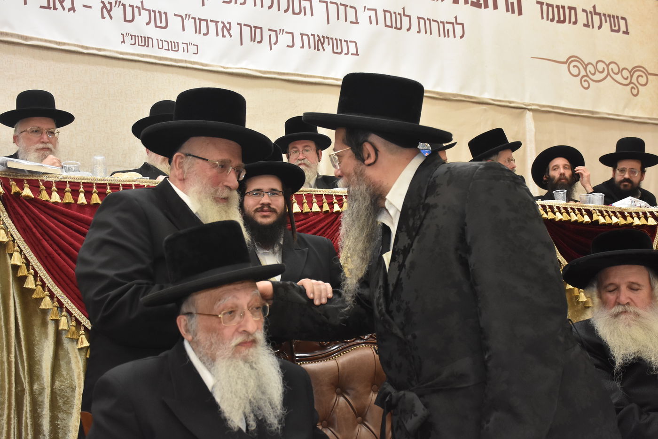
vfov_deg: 26.5
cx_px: 329
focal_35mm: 51
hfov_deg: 38.9
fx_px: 932
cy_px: 220
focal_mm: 34
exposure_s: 1/100
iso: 1600
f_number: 6.3
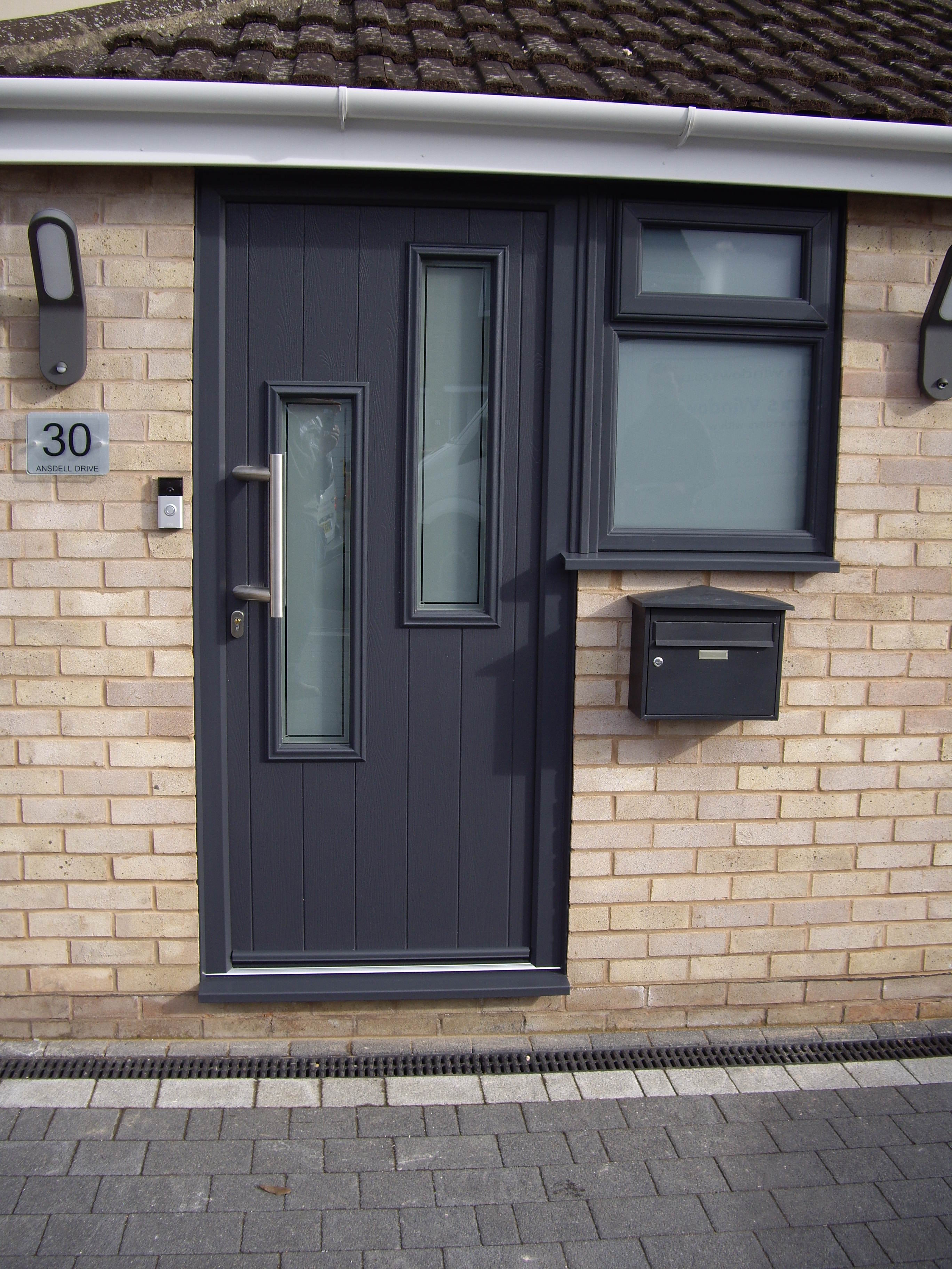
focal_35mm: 38
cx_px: 476
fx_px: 1393
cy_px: 634
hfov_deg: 37.7
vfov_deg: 49.0
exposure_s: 1/500
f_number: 2.8
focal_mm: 7.9
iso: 64
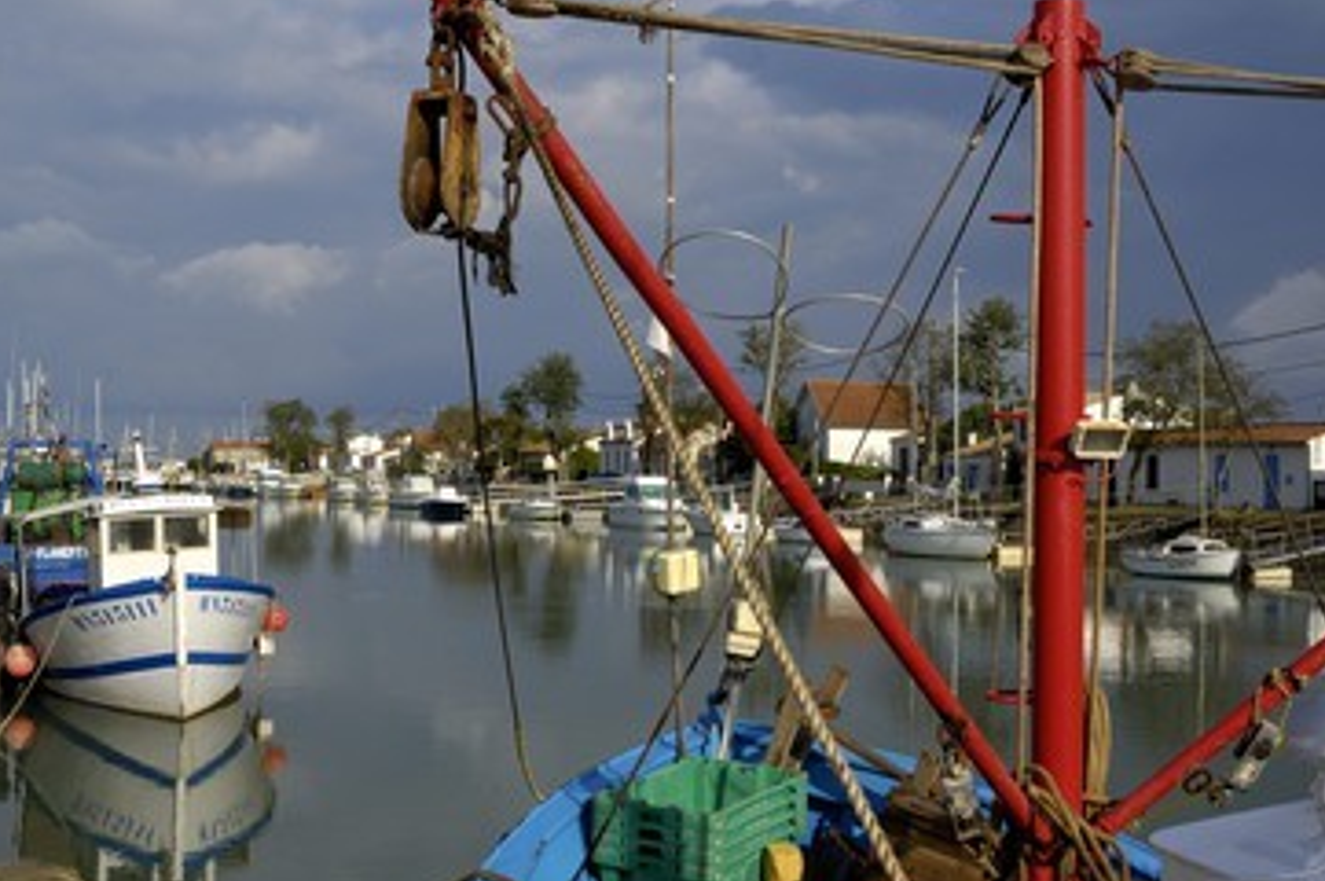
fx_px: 1802
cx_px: 633
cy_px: 440
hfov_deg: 40.4
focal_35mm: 49
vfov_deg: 27.5
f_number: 12
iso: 100
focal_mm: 28
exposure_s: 1/160
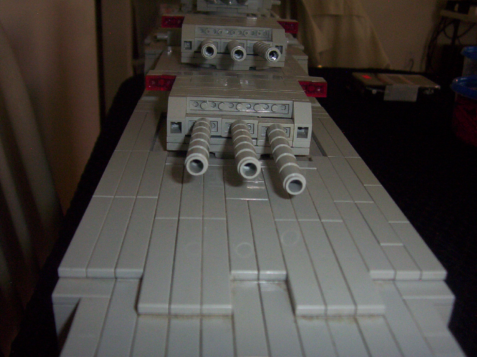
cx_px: 238
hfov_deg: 51.4
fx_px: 496
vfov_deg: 39.7
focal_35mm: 36
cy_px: 178
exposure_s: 1/30
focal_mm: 5.54
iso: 140
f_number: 2.76
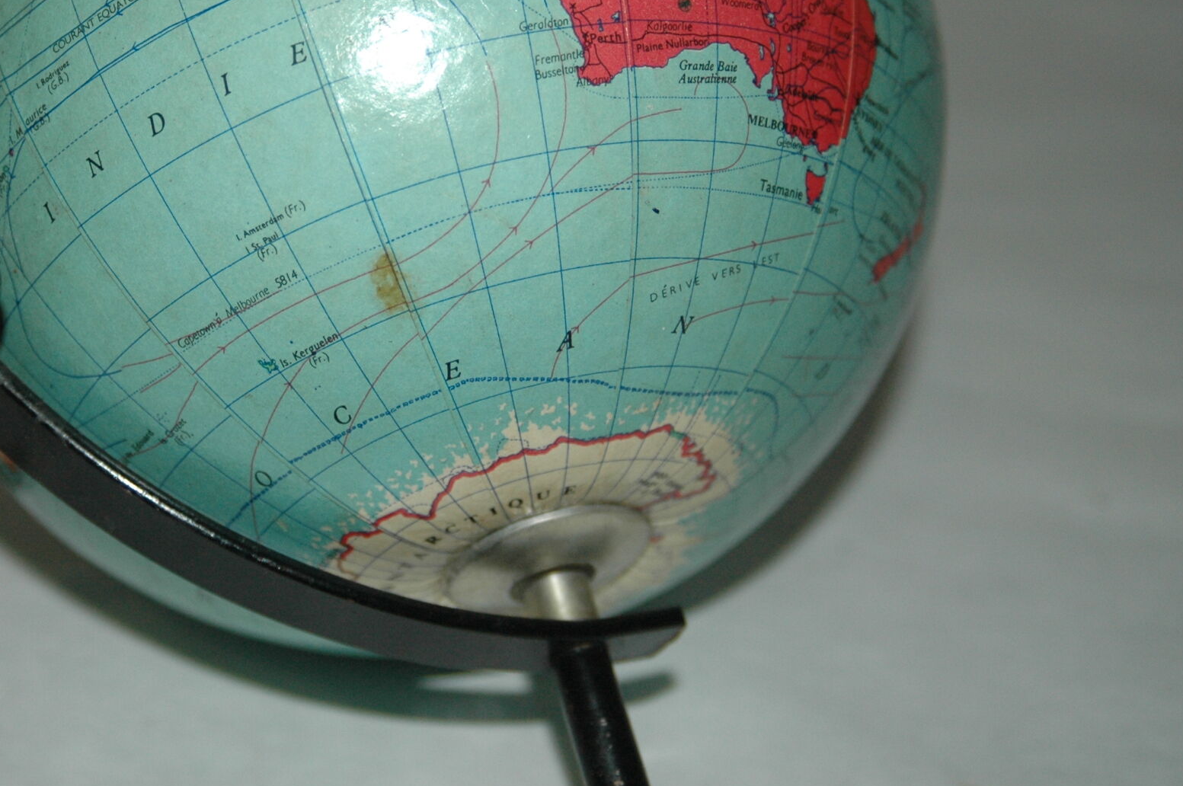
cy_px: 229
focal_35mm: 76
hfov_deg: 26.5
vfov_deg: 17.9
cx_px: 341
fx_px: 2486
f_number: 3.8
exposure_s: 1/60
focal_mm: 35
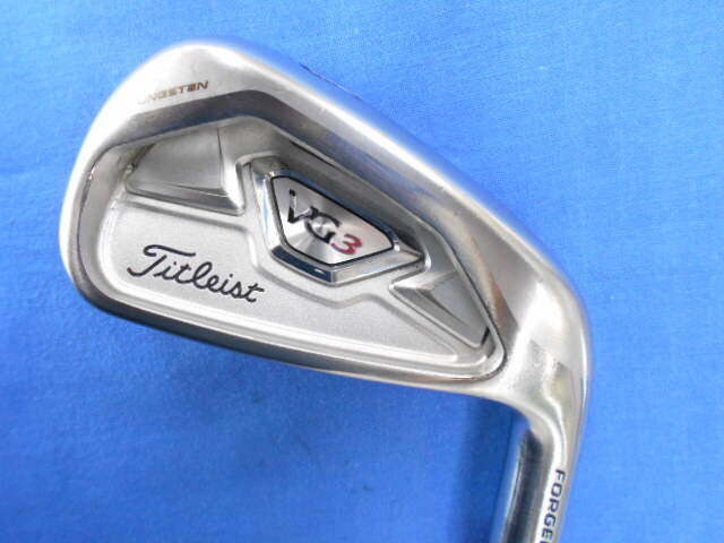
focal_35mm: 26
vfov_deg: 53.1
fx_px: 544
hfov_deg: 67.3
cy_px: 272
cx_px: 362
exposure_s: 1/20
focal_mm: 4.6
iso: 400
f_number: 3.2
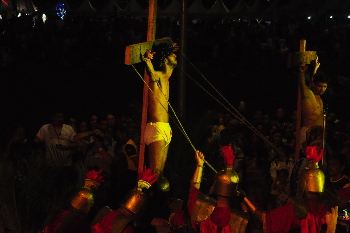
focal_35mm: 158
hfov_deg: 13.1
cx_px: 175
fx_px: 1529
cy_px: 116
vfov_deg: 8.7
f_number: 11
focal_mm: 105
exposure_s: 1/80
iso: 2500
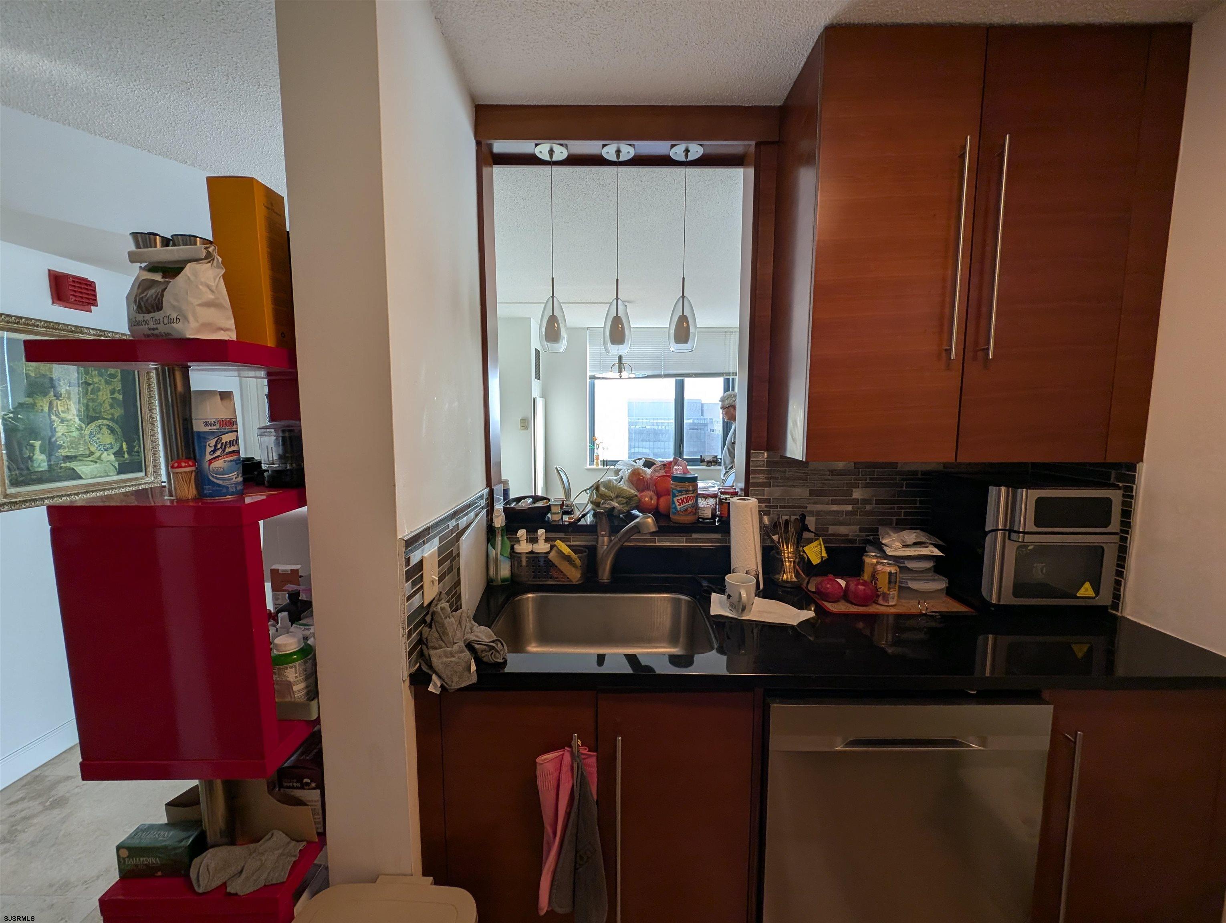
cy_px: 462
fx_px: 426
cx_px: 613
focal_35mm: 12
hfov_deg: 110.5
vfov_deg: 94.6
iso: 40
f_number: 1.95
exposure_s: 1/162
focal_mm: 2.23
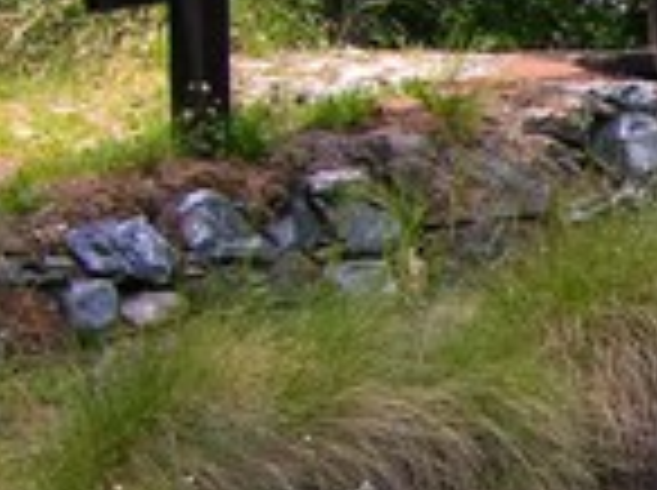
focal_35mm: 192
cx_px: 1400
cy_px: 562
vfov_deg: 7.7
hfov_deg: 9.5
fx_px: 3638
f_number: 3.5
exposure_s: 1/61.3
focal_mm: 8.9
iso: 50
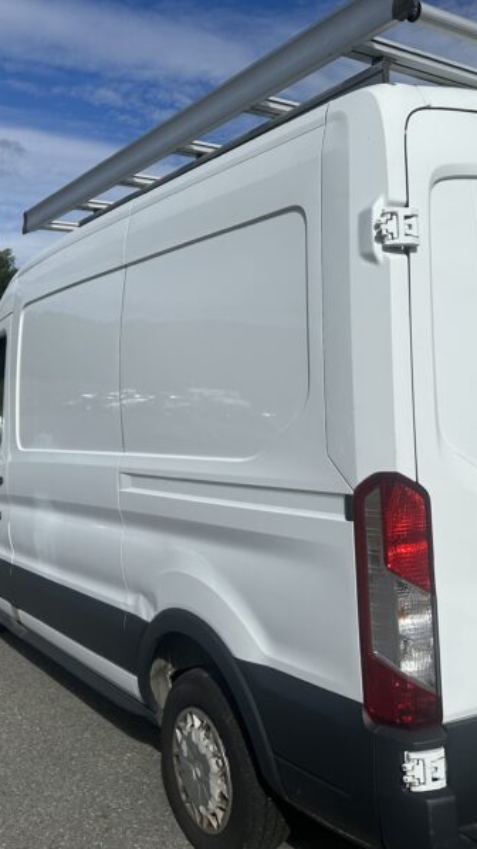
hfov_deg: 33.2
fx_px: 788
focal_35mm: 35
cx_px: 345
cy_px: 424
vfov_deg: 56.6
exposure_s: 1/18519
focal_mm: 6.86
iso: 80
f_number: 1.78
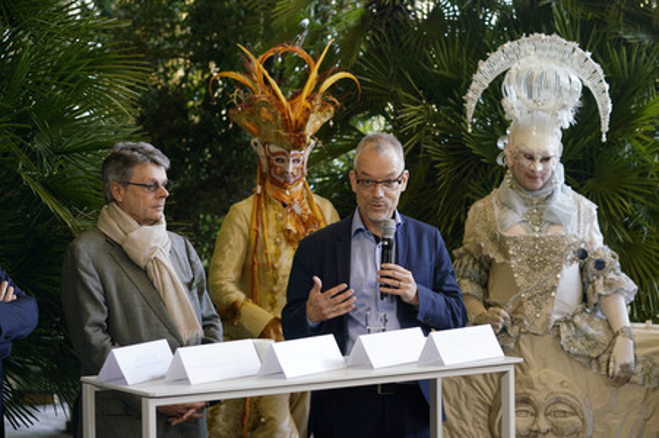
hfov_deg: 23.9
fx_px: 1555
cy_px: 219
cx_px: 330
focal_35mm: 85
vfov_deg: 16.0
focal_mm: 85
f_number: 3.5
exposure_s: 1/100
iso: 250
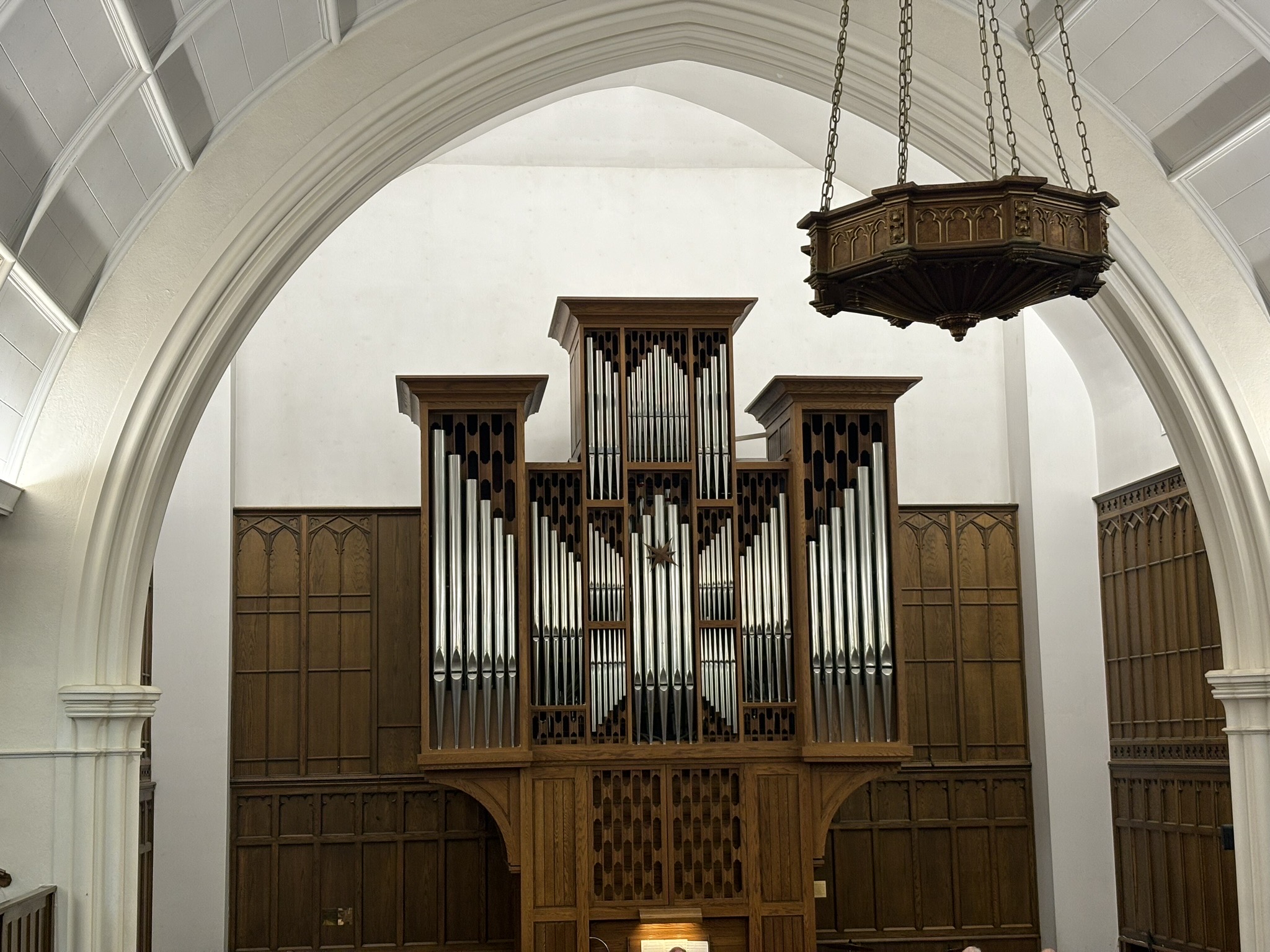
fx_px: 1908
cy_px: 476
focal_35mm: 52
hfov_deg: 36.8
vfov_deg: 28.0
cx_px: 635
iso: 40
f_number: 1.6
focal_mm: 5.96
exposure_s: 1/60
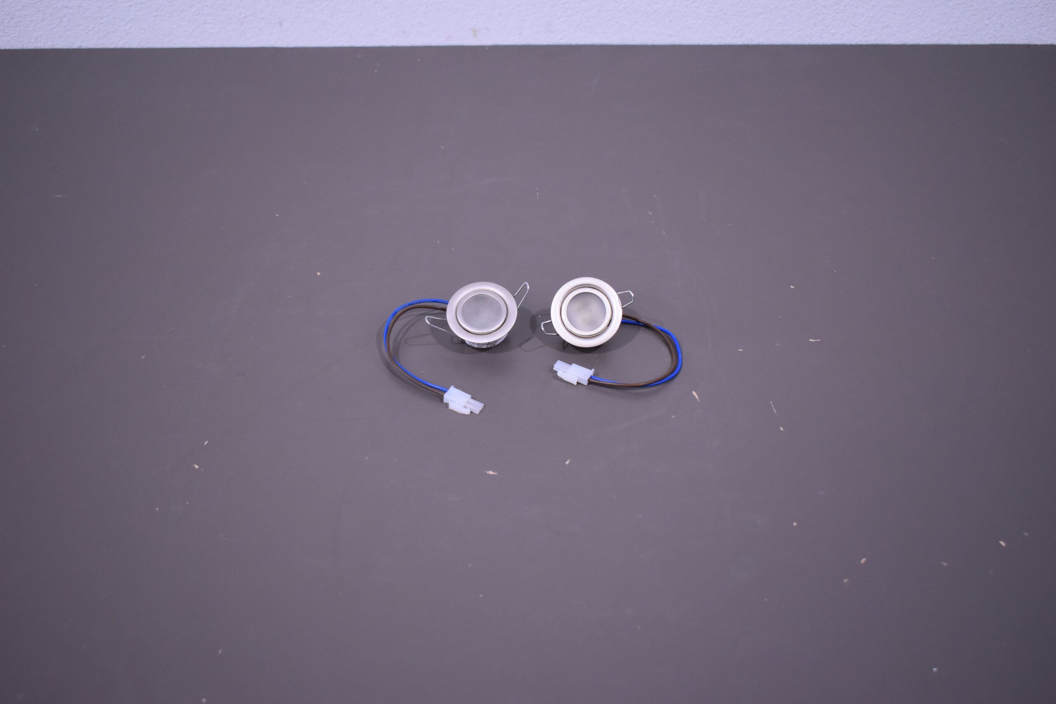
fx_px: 1276
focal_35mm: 44
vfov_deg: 30.9
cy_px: 352
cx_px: 528
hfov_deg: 45.0
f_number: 4.2
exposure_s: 1/200
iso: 800
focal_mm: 29
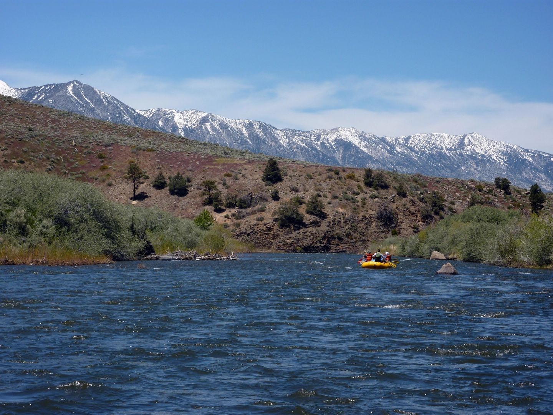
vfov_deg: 16.4
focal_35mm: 90
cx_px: 276
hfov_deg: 21.8
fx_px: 1438
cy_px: 208
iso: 80
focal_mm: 14.7
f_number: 5.6
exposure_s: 1/640
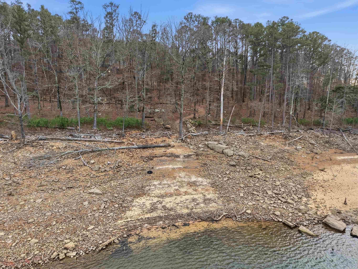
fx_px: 248
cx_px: 179
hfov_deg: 71.6
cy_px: 134
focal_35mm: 24
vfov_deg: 56.8
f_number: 1.8
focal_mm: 8.7
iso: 400
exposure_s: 1/500
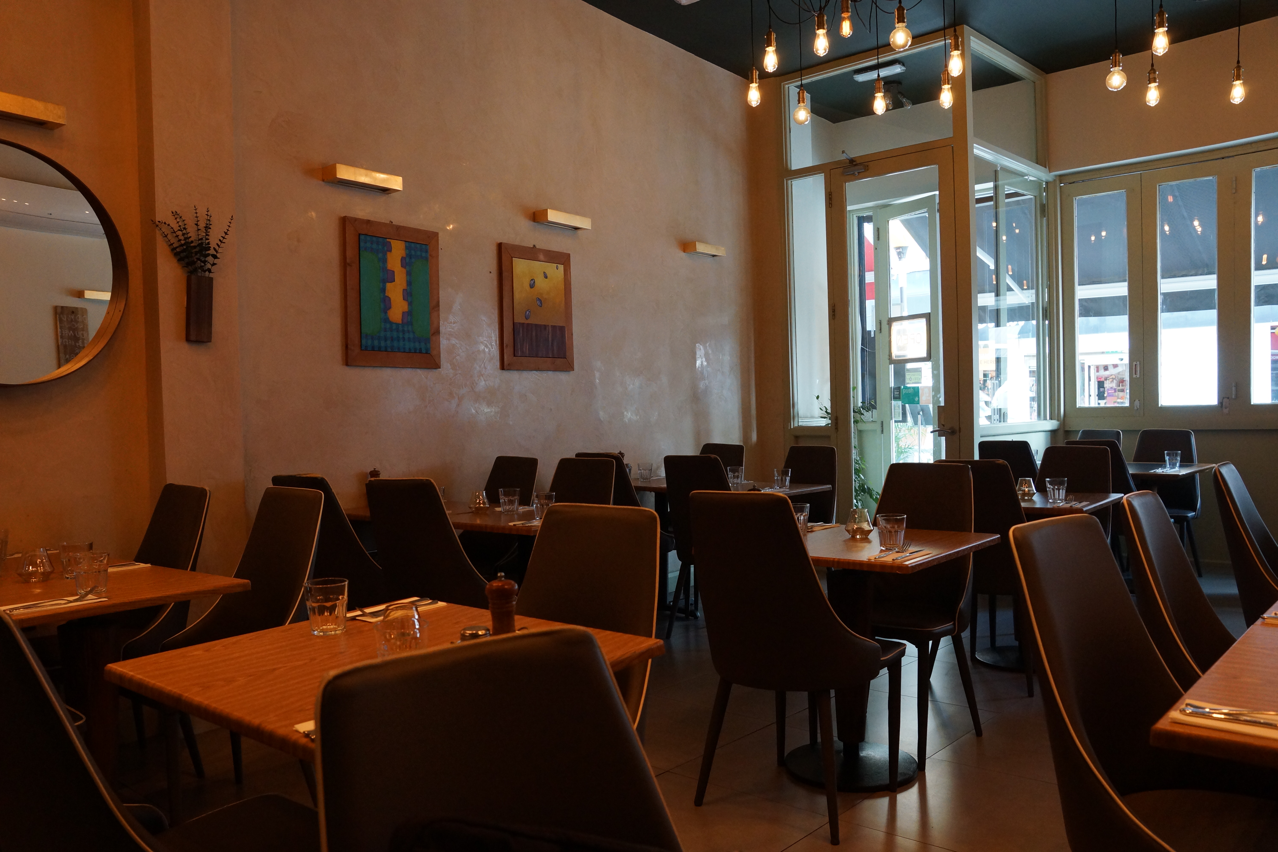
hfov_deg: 67.4
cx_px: 639
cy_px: 426
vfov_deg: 47.9
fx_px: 958
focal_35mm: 27
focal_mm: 18
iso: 1000
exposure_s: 1/60
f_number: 4
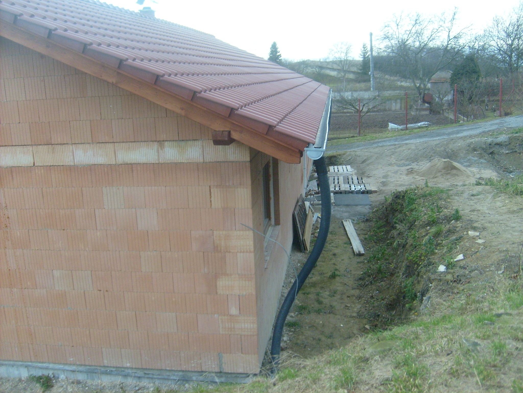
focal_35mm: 35
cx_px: 262
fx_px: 529
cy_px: 196
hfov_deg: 52.6
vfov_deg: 40.7
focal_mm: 5.8
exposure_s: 1/60
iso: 80
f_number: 2.8
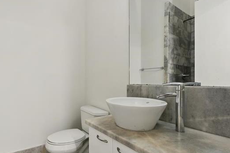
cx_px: 88
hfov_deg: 82.6
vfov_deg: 61.7
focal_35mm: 20
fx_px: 128
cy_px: 84
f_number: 8
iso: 100
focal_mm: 13
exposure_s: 1/6
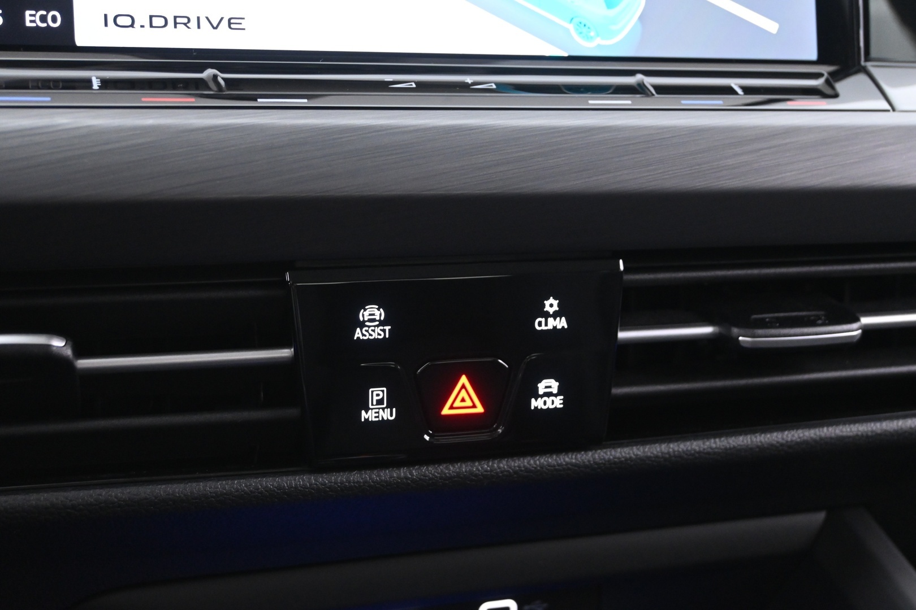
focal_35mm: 50
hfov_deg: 40.0
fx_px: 1259
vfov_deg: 27.3
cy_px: 305
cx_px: 458
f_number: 5
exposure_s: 1/6
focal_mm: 33
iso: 2500
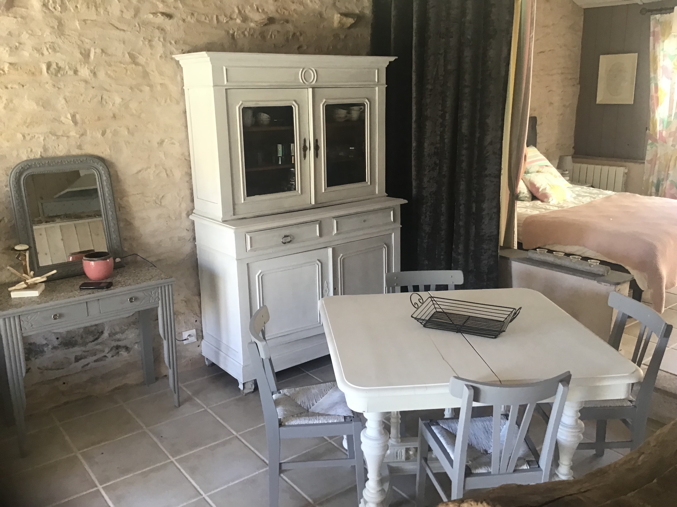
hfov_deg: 58.4
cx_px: 338
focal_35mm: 31
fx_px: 606
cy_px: 254
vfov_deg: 45.4
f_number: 2.4
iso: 80
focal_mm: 3.3
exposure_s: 1/33
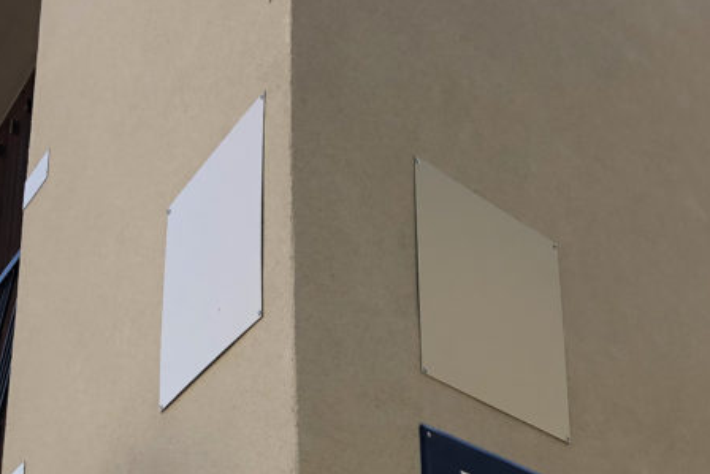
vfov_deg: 17.2
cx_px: 474
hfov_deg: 25.8
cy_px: 441
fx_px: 1539
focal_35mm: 78
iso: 20
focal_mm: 3.99
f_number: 1.8
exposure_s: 1/1043
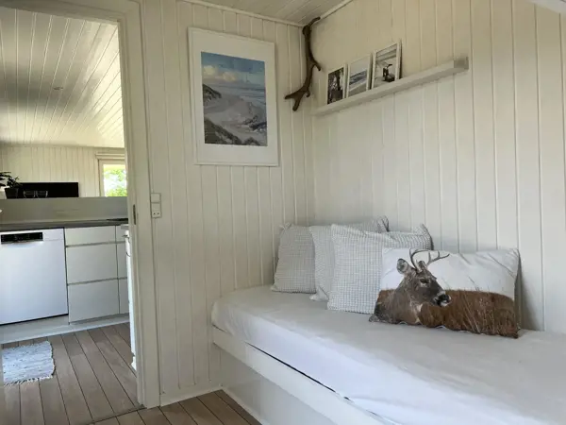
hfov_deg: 67.3
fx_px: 425
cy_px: 212
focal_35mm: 26
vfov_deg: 53.1
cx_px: 283
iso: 40
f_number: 1.5
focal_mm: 5.7
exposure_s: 1/121
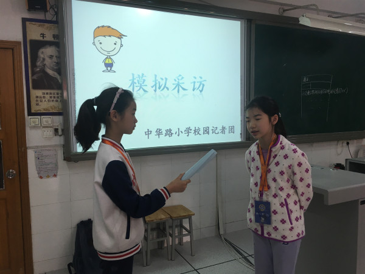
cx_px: 182
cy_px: 137
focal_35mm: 29
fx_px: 306
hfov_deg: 61.7
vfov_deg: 48.2
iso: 25
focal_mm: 4.15
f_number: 2.2
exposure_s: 1/33
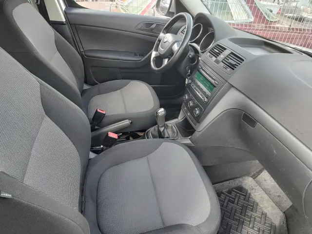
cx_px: 156
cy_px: 117
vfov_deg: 58.9
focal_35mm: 23
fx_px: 207
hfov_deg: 73.9
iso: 100
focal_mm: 5.56
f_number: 1.8
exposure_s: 1/107
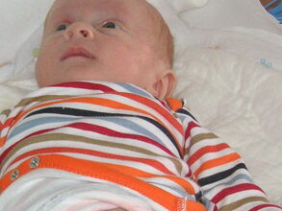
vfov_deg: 14.5
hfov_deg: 19.3
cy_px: 177
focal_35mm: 101
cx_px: 77
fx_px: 823
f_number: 2.8
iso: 160
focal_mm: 6.1
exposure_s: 1/45
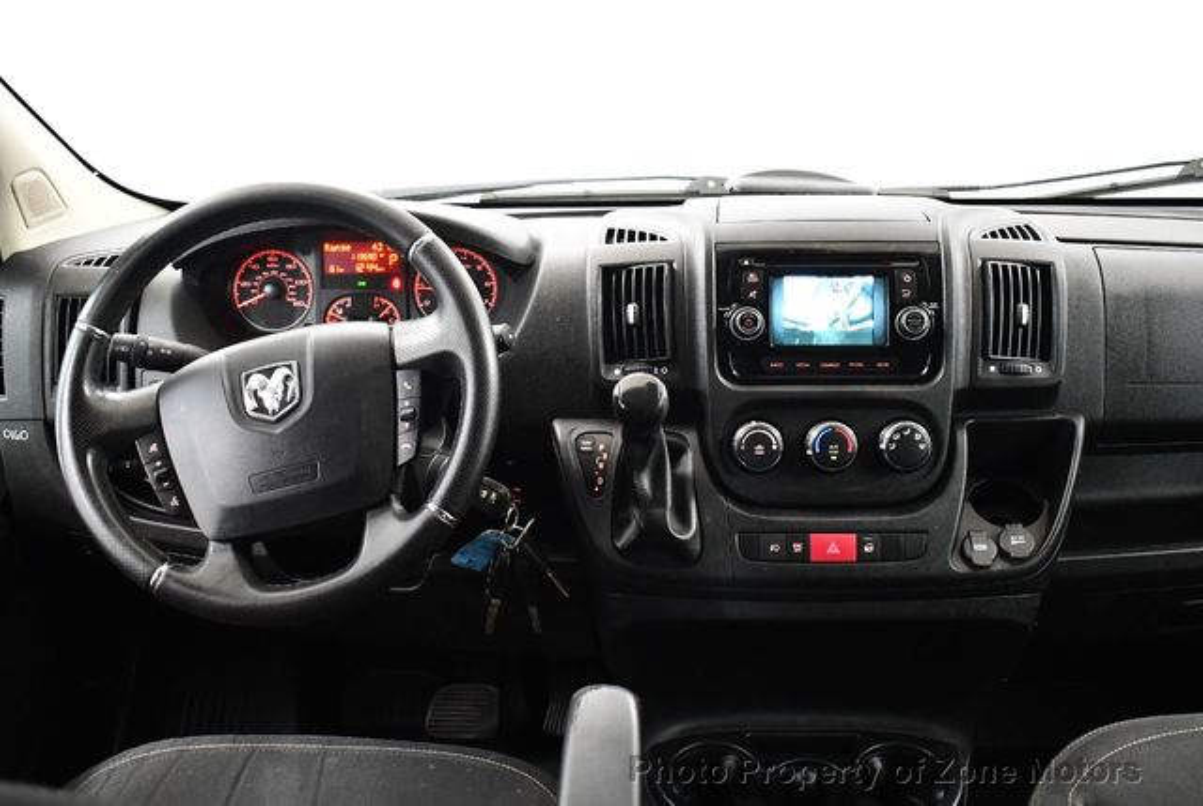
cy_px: 403
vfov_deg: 37.0
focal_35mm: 36
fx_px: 1205
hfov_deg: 53.1
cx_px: 602
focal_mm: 18
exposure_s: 1/60
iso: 3600
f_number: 3.5
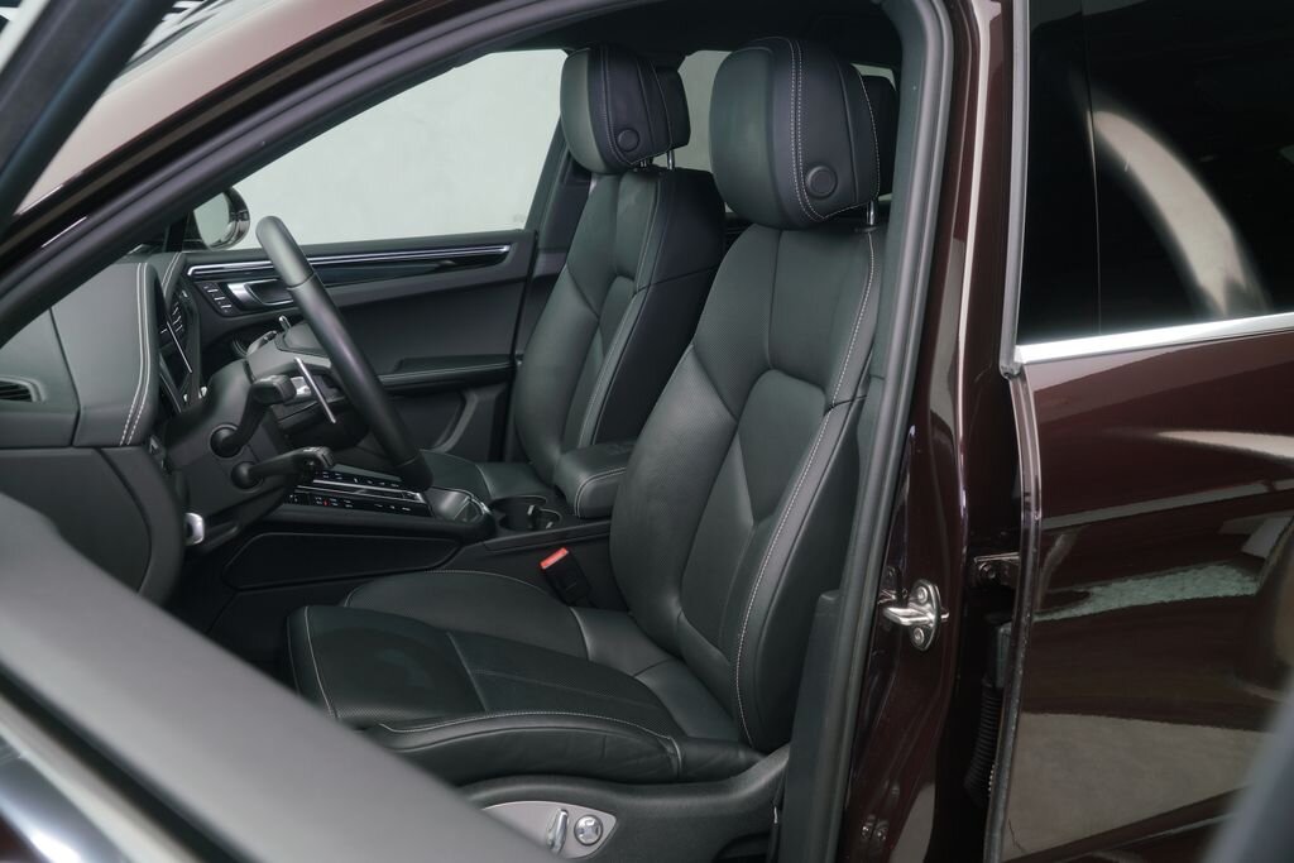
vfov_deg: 38.9
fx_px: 1222
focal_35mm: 34
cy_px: 432
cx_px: 647
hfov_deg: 55.8
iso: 160
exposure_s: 1/1.25
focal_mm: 34
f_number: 8
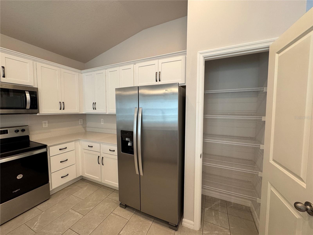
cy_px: 118
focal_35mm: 14
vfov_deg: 85.7
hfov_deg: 102.1
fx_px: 127
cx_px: 156
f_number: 2.2
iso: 160
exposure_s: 1/120
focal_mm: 2.22
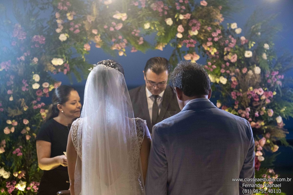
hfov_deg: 28.8
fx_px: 570
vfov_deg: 19.5
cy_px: 98
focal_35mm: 70
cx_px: 146
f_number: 2.8
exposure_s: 1/200
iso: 2500
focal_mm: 70
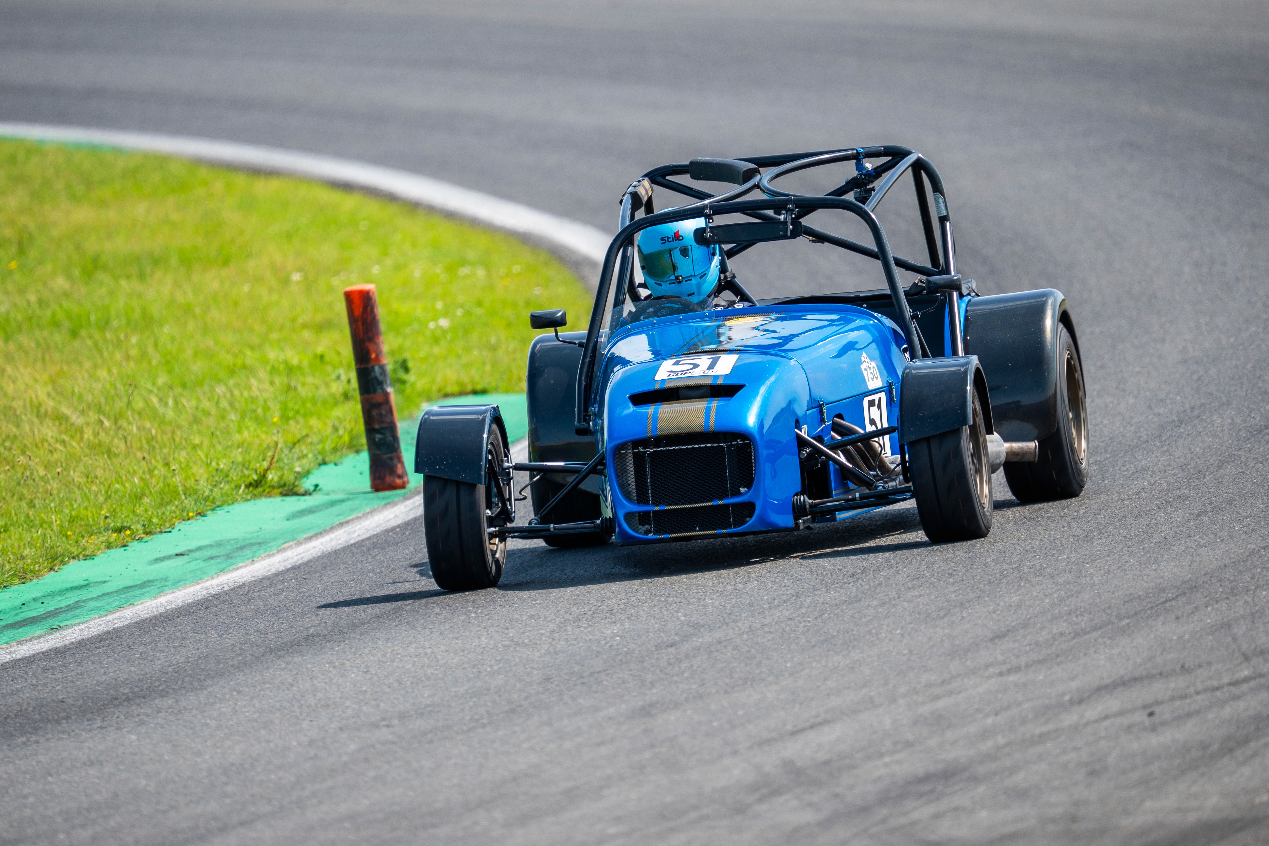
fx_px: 31546
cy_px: 423
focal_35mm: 895
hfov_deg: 2.3
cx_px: 634
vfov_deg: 1.5
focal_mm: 597.3
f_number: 4
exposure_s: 1/800
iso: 100
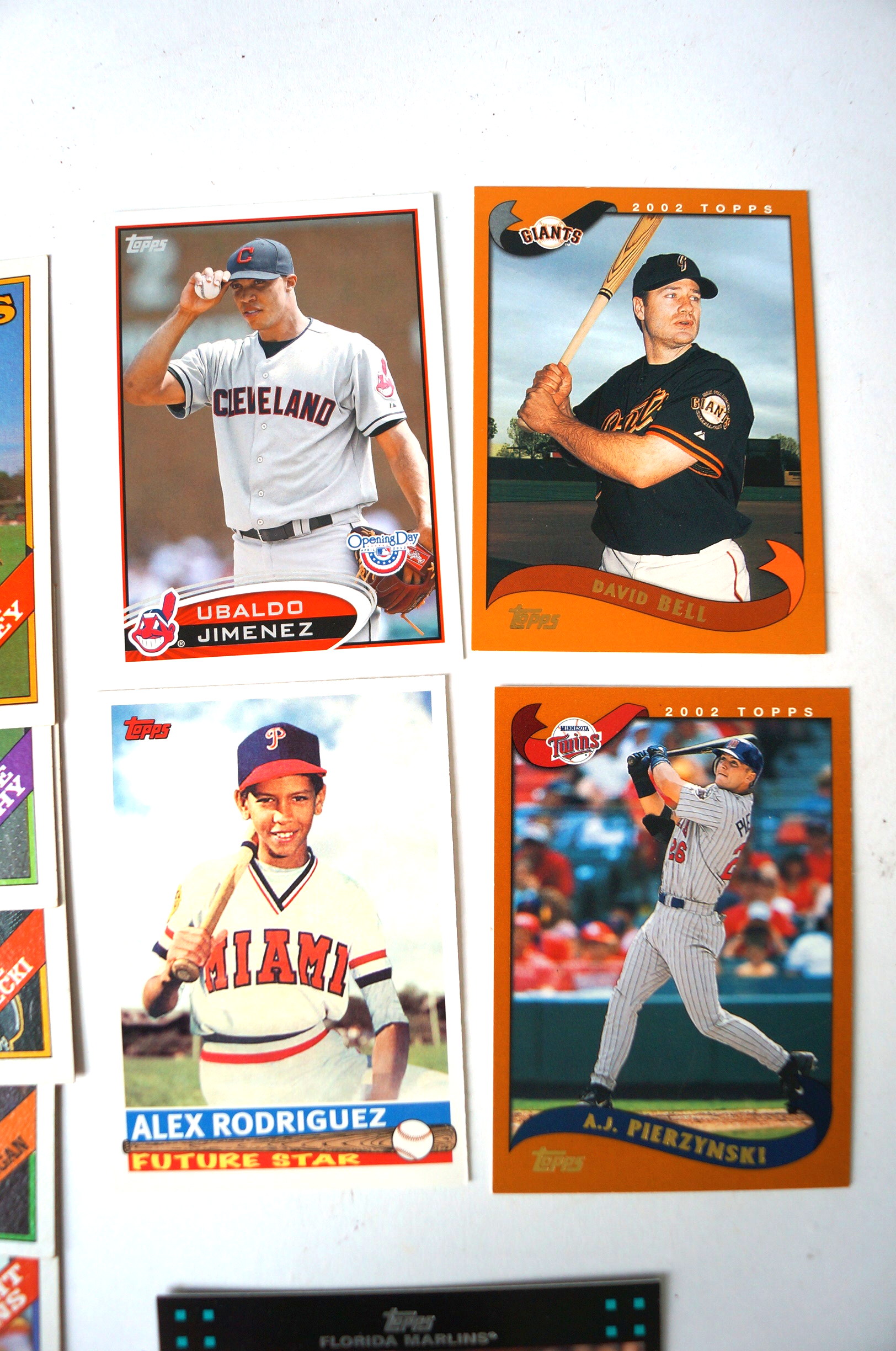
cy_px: 676
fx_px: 1011
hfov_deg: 47.8
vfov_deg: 67.5
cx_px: 448
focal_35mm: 27
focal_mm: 18
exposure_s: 1/160
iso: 250
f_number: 4
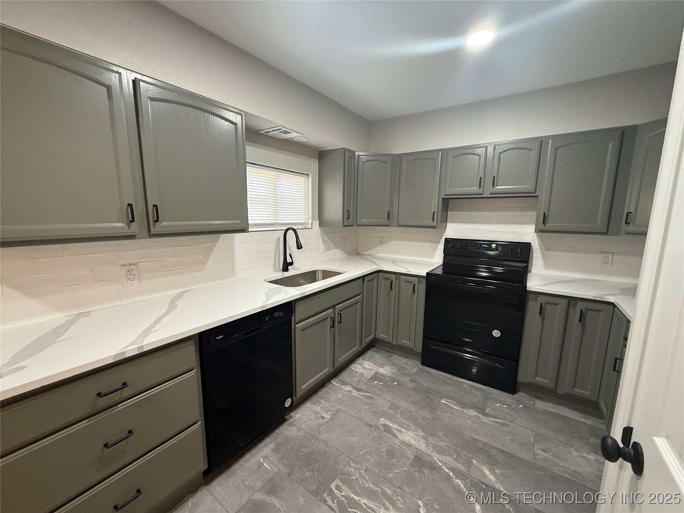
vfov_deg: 85.7
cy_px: 256
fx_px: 277
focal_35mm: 14
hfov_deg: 102.1
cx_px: 342
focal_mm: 2.22
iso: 250
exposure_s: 1/60
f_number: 2.2
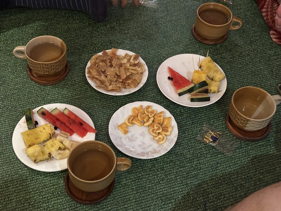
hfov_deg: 39.7
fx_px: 390
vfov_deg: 30.3
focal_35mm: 48
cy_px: 106
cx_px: 140
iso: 640
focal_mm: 6.86
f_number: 1.78
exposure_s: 1/25
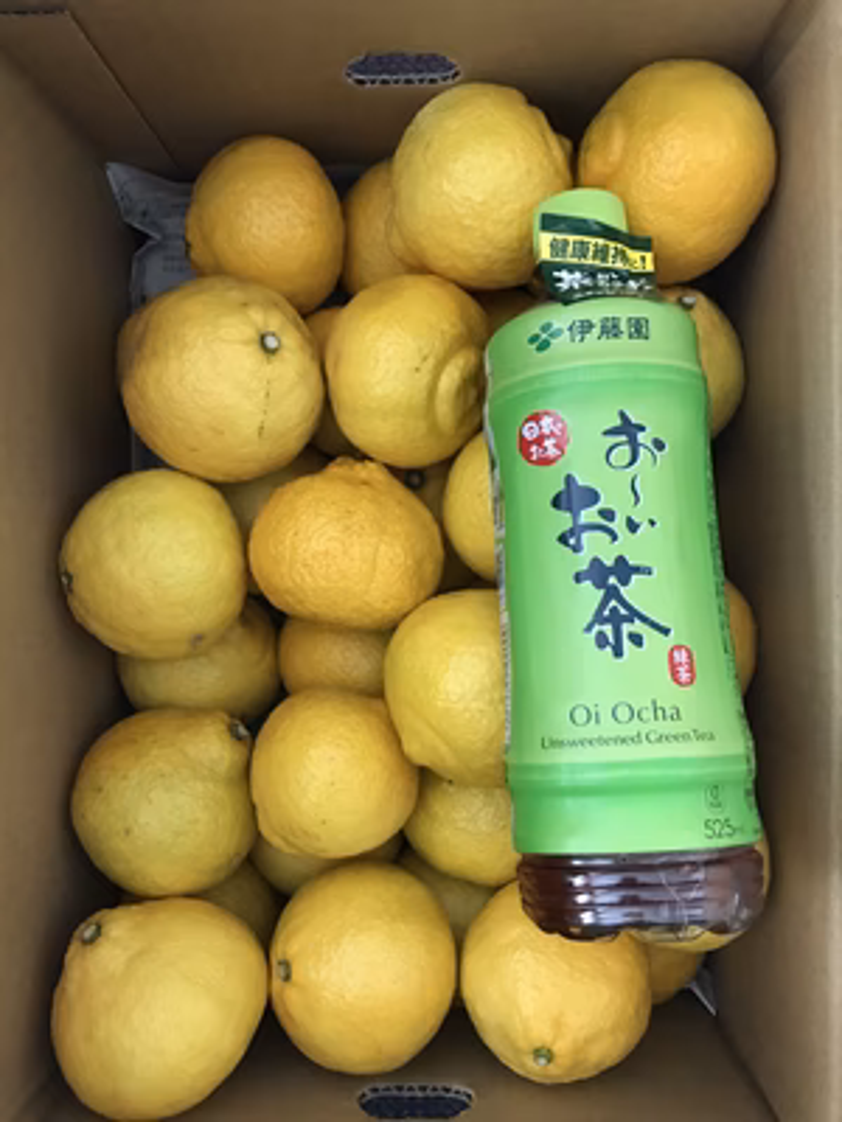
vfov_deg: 63.4
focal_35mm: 28
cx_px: 421
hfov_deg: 49.7
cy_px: 561
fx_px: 908
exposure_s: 1/13
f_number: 1.8
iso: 100
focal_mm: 3.99
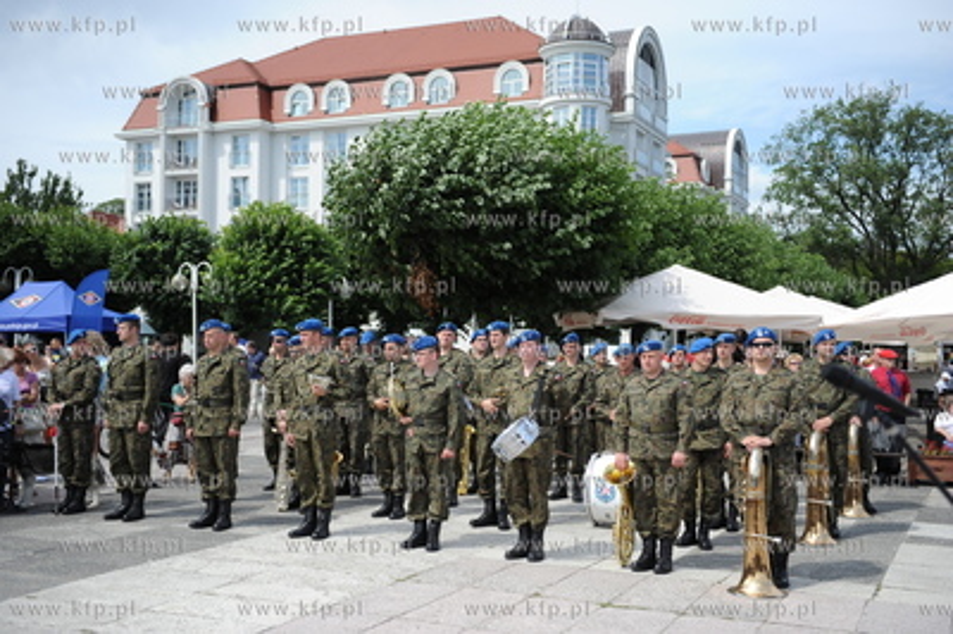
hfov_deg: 46.4
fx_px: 1111
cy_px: 317
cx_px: 476
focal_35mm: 42
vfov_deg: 31.8
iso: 400
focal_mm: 42
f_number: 2.8
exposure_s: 1/5000
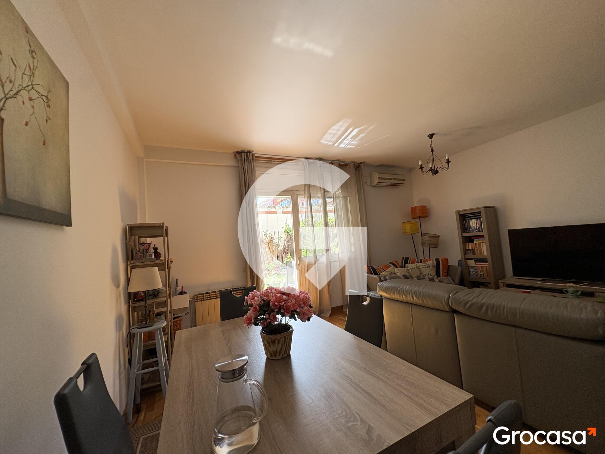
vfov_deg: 85.7
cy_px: 227
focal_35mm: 14
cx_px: 302
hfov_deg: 102.1
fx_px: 245
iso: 80
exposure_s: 1/129
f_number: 2.2
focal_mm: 2.22
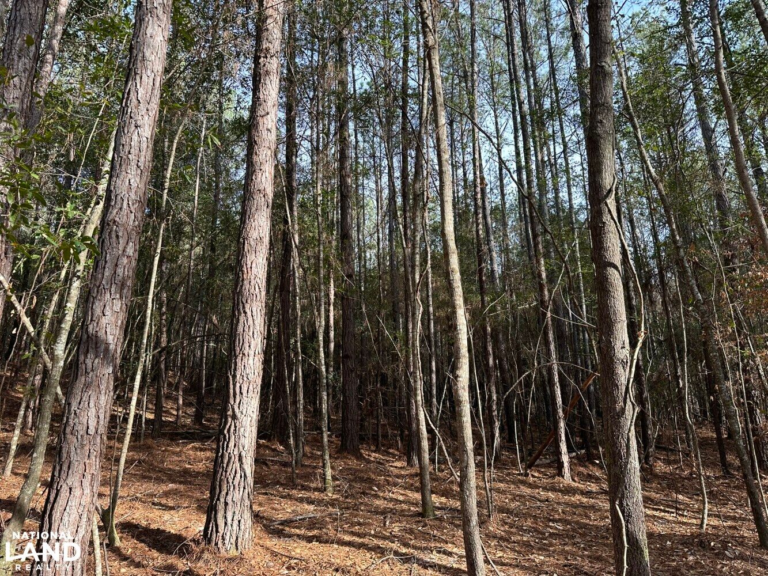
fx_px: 533
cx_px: 384
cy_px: 288
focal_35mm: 24
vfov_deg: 56.8
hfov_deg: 71.6
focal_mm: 6.86
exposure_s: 1/398
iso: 80
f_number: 1.78
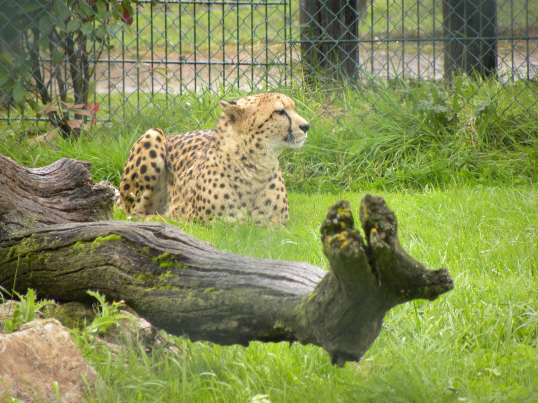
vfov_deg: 2.4
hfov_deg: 3.2
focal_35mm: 624
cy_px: 202
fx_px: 9698
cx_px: 269
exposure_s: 1/153
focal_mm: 110.4
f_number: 5
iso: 176
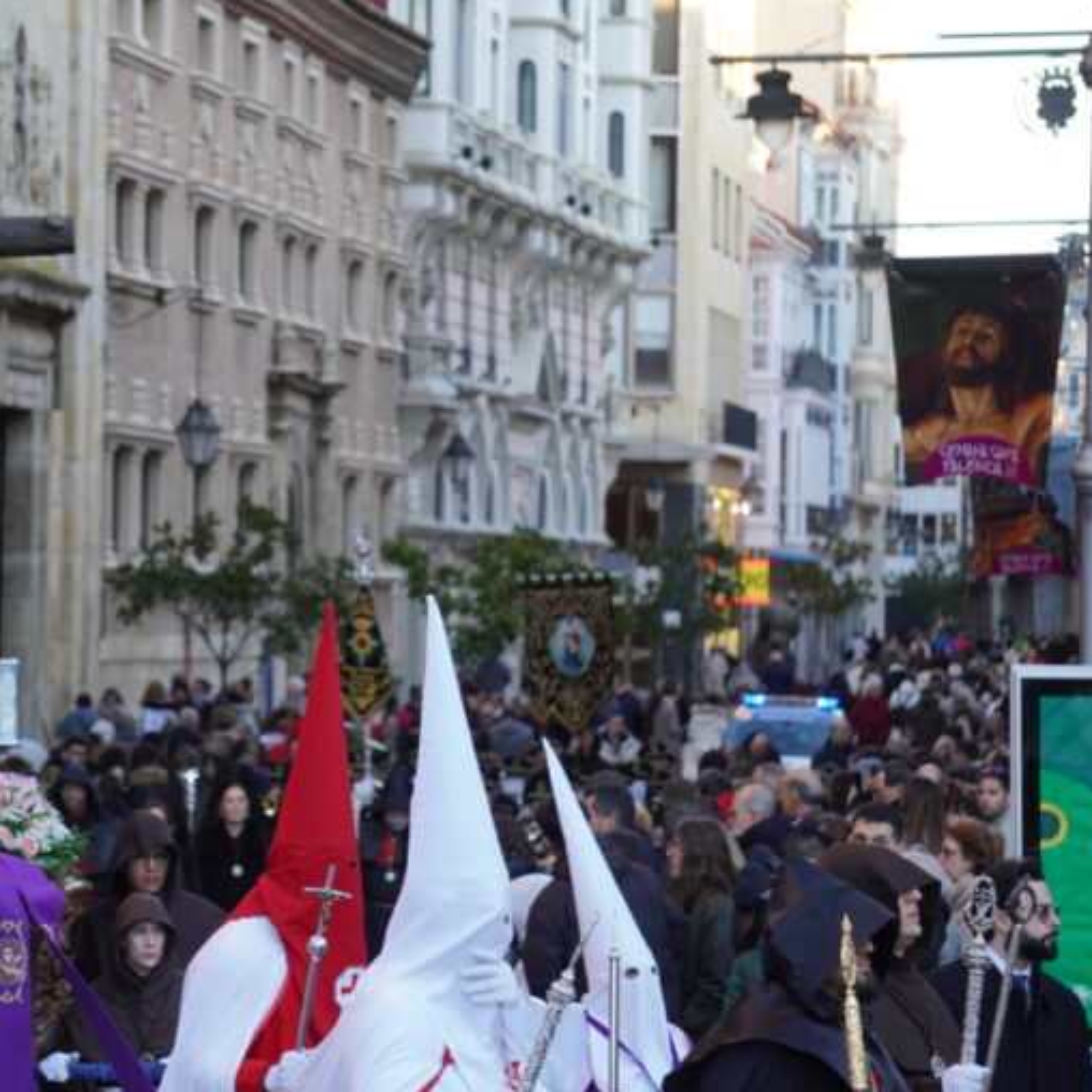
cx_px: 340
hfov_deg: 8.8
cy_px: 546
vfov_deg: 8.8
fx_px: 7090
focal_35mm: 199
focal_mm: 103
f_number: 5.6
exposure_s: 1/160
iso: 500
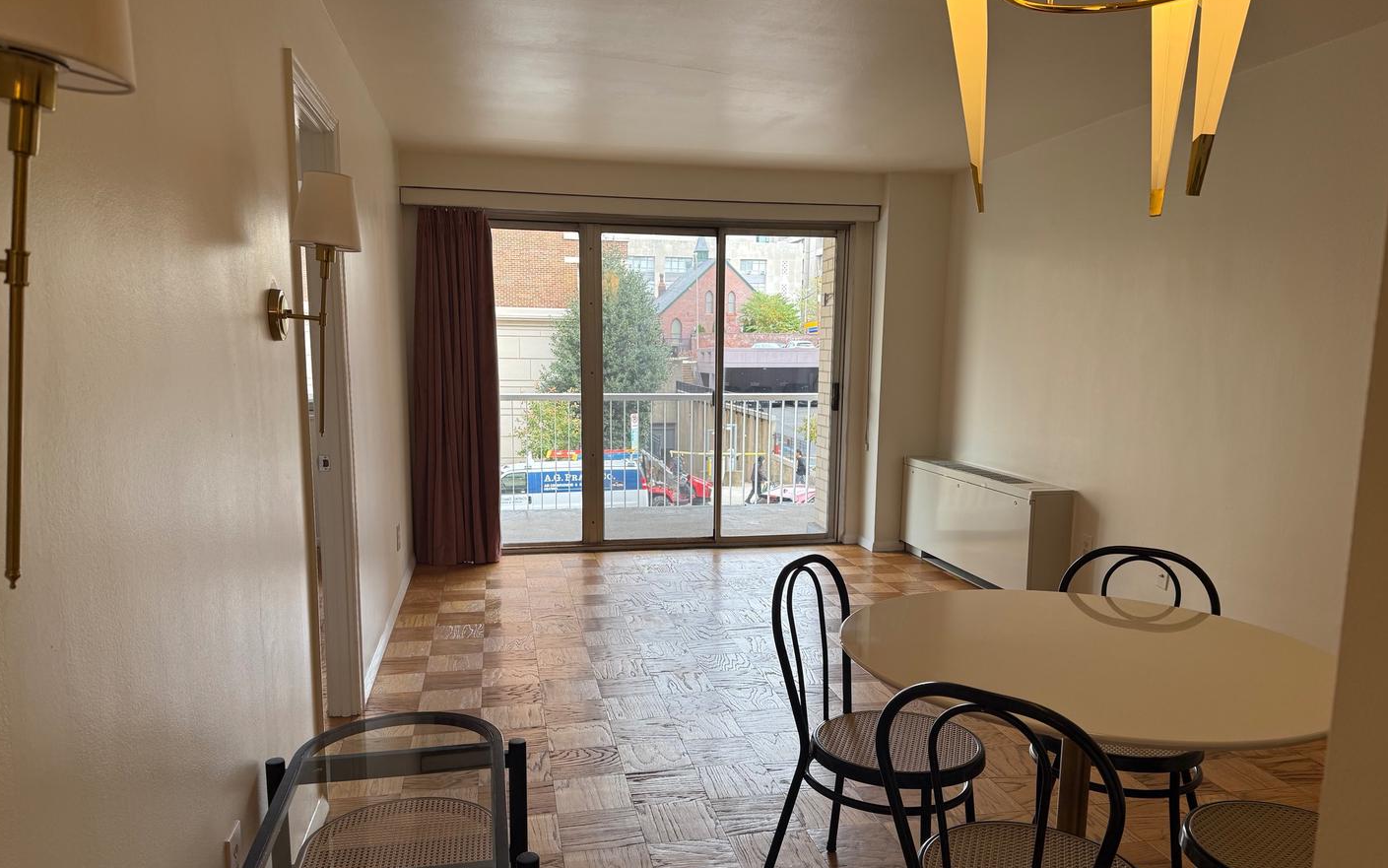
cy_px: 494
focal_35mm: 26
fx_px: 984
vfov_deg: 47.5
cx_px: 697
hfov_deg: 70.4
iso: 100
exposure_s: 1/176
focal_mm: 6.76
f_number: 1.78
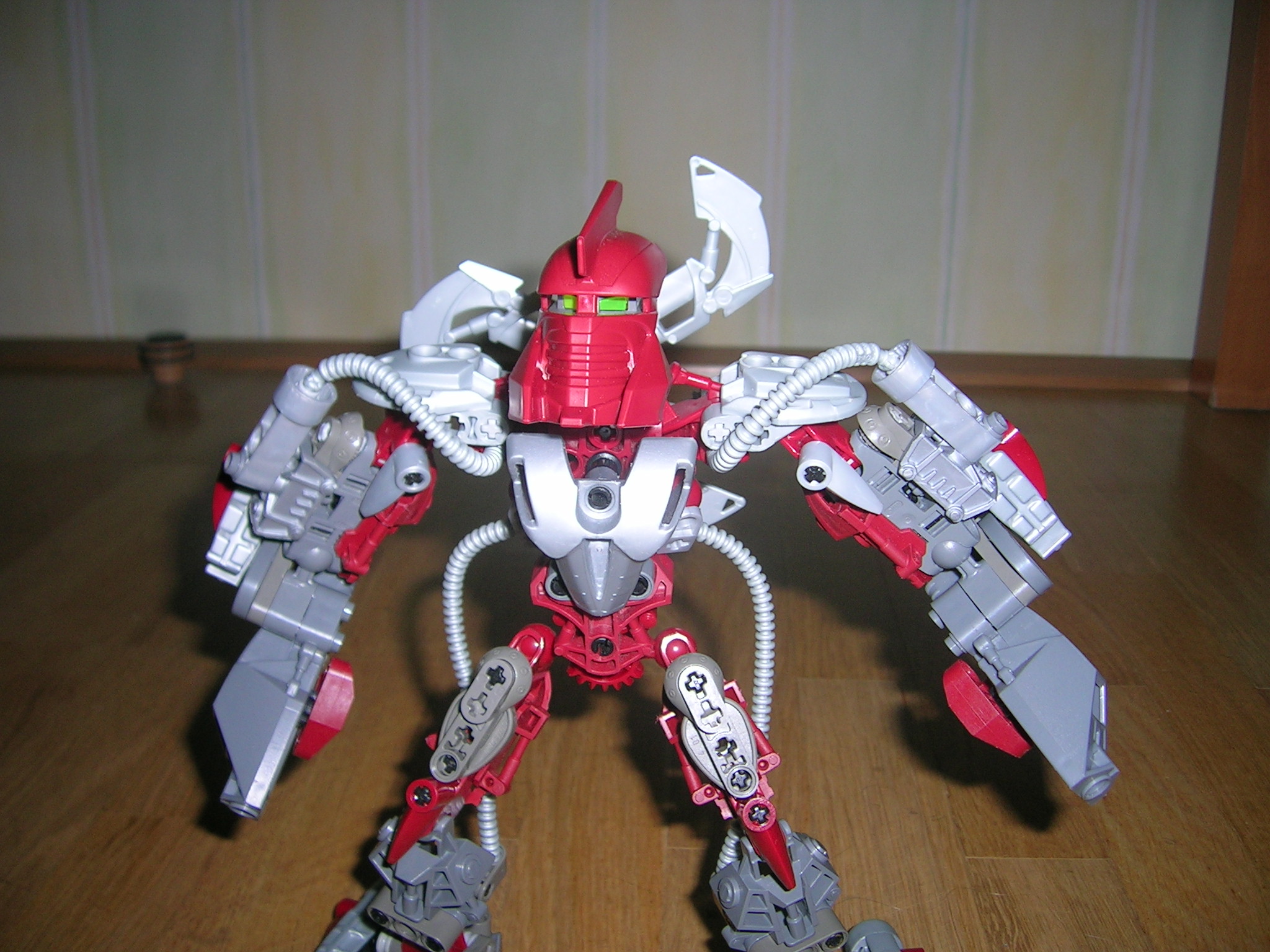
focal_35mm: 35
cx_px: 635
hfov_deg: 52.6
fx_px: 1284
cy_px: 476
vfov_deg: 40.7
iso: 50
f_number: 2.8
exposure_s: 1/60.1
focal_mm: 5.4
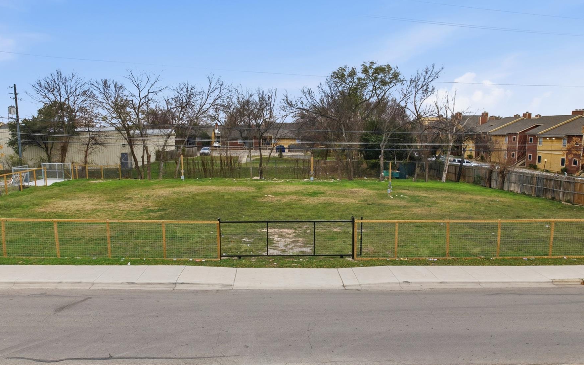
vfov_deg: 47.5
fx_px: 414
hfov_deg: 70.4
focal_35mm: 26
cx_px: 284
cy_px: 203
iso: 100
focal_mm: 8.4
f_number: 2.8
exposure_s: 1/50
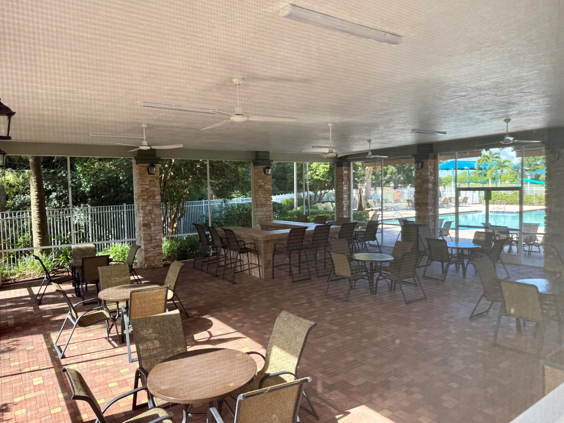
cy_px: 212
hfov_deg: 71.6
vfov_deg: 56.8
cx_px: 282
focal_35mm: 24
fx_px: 391
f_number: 1.78
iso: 80
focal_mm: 6.76
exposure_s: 1/344
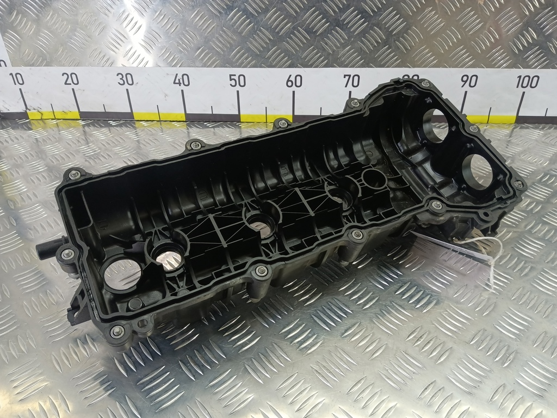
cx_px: 278
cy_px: 209
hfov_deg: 73.9
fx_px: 370
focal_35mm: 23
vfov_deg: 58.9
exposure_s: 1/50
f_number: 1.6
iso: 164
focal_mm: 4.11
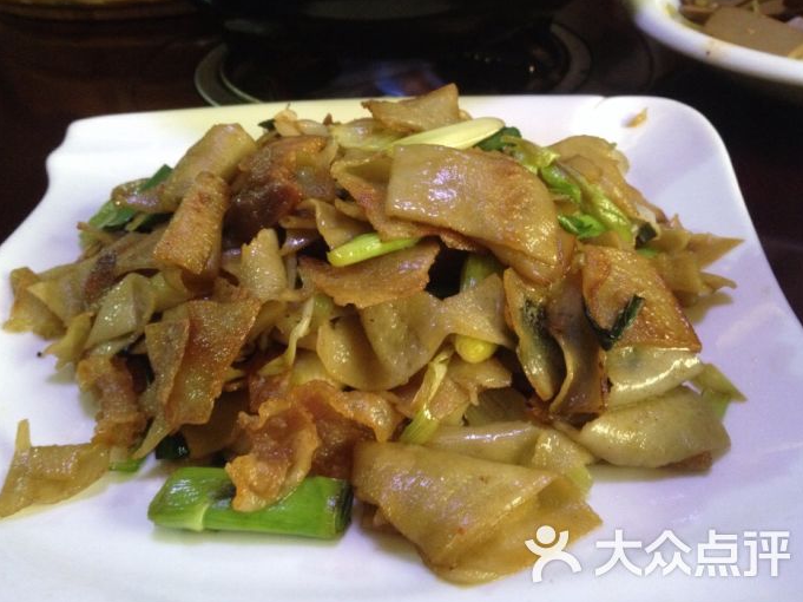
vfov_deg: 39.6
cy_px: 305
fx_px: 835
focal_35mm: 36
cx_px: 408
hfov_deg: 51.4
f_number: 2.4
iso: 320
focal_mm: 4.28
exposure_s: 1/20
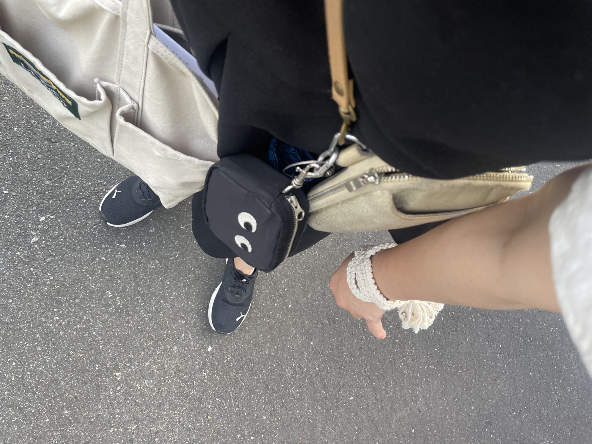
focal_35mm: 26
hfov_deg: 67.3
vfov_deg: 53.1
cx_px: 296
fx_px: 445
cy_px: 222
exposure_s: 1/121
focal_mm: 4.2
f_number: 1.6
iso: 50
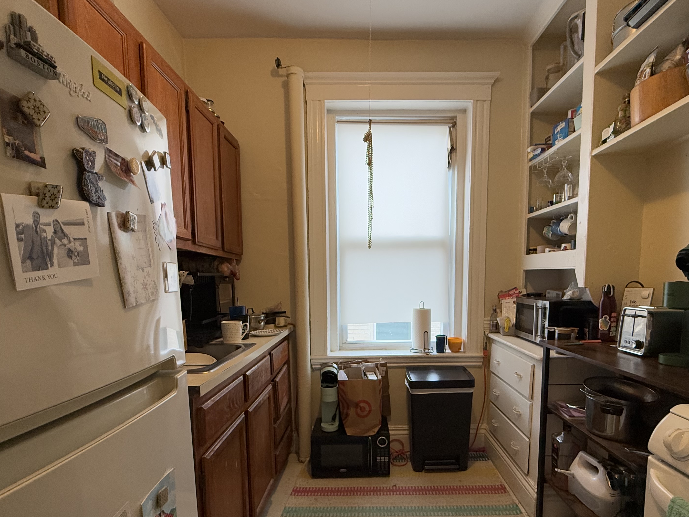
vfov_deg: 65.0
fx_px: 398
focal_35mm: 20
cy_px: 323
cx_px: 372
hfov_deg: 81.6
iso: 200
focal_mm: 2.22
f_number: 2.2
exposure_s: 1/60
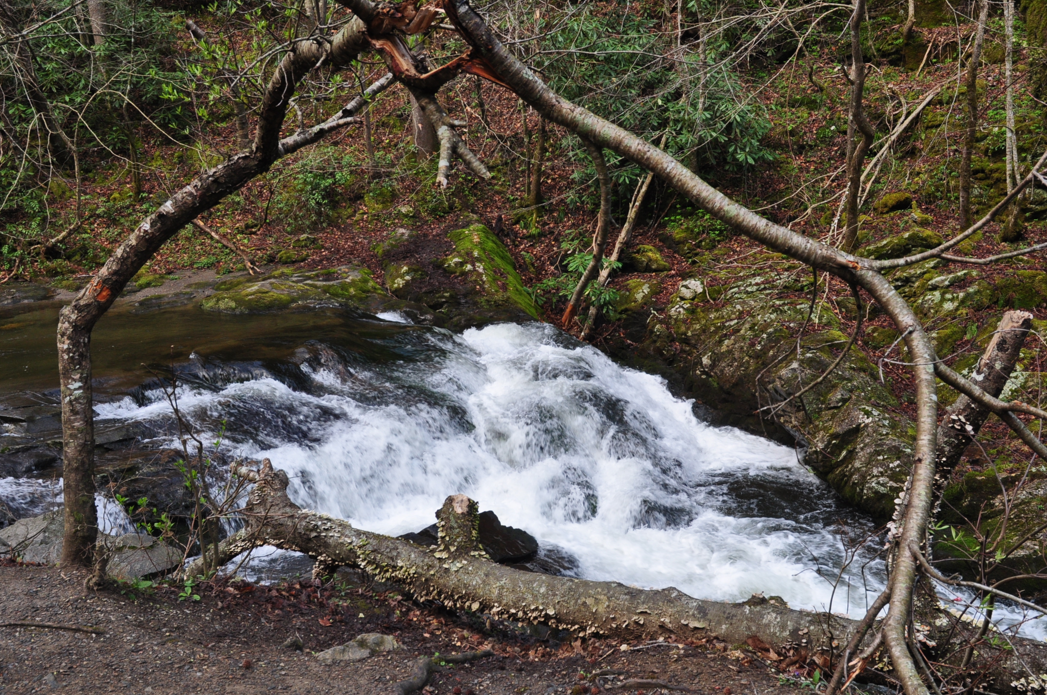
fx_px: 1075
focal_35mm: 37
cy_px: 348
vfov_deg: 35.9
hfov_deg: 51.9
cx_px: 575
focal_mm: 22
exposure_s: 1/60
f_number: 8
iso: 400
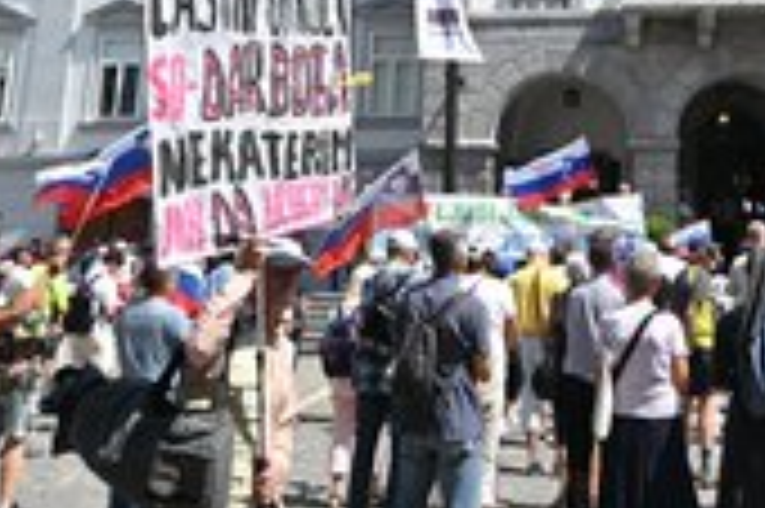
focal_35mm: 53
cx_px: 562
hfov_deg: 36.8
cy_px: -65
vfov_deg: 23.7
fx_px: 1125
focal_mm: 18
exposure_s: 1/1250
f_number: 5.6
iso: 250
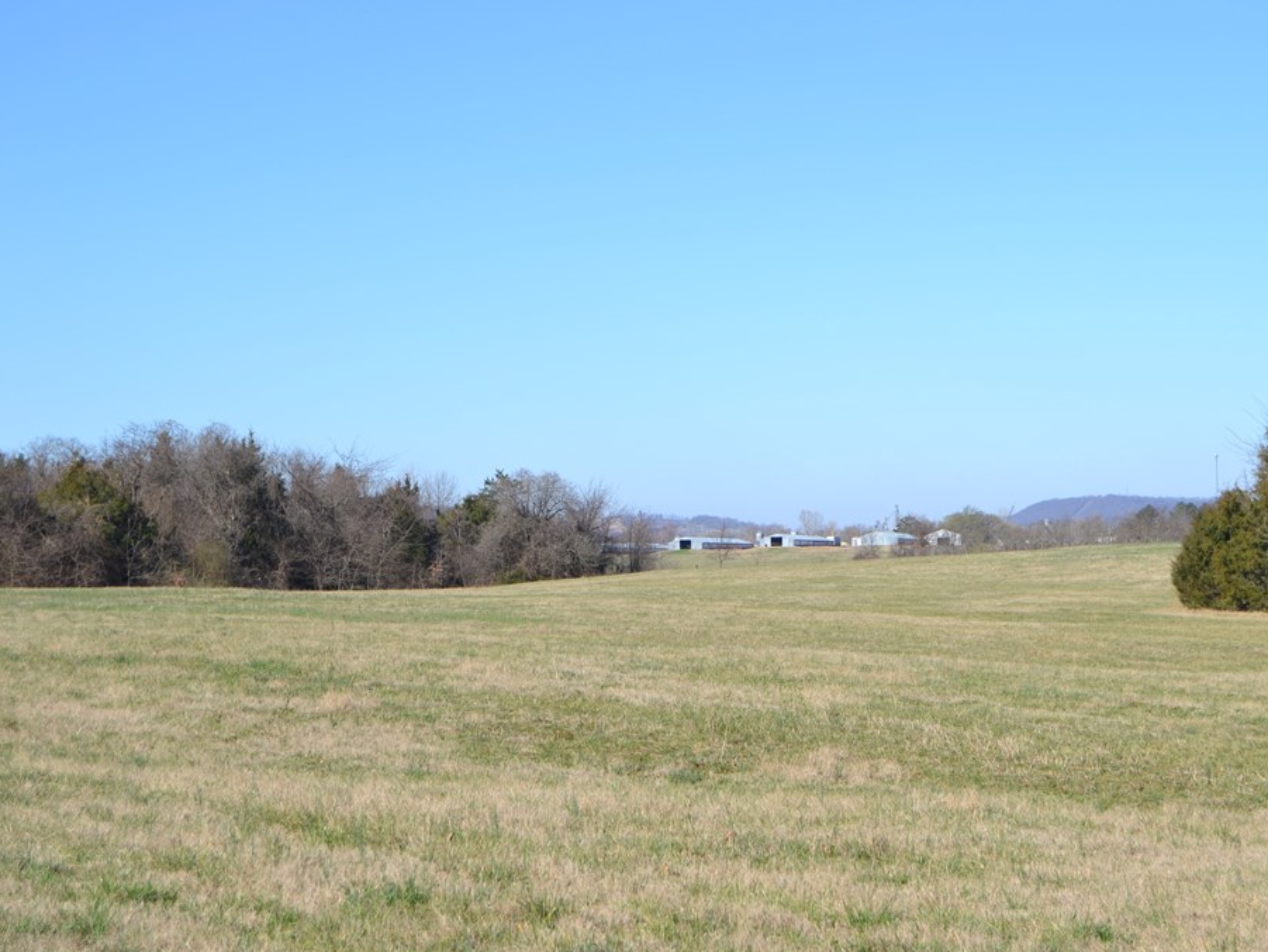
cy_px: 473
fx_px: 2674
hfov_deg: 26.7
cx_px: 690
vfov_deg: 20.2
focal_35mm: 73
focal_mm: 42
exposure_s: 1/250
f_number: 8
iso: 100
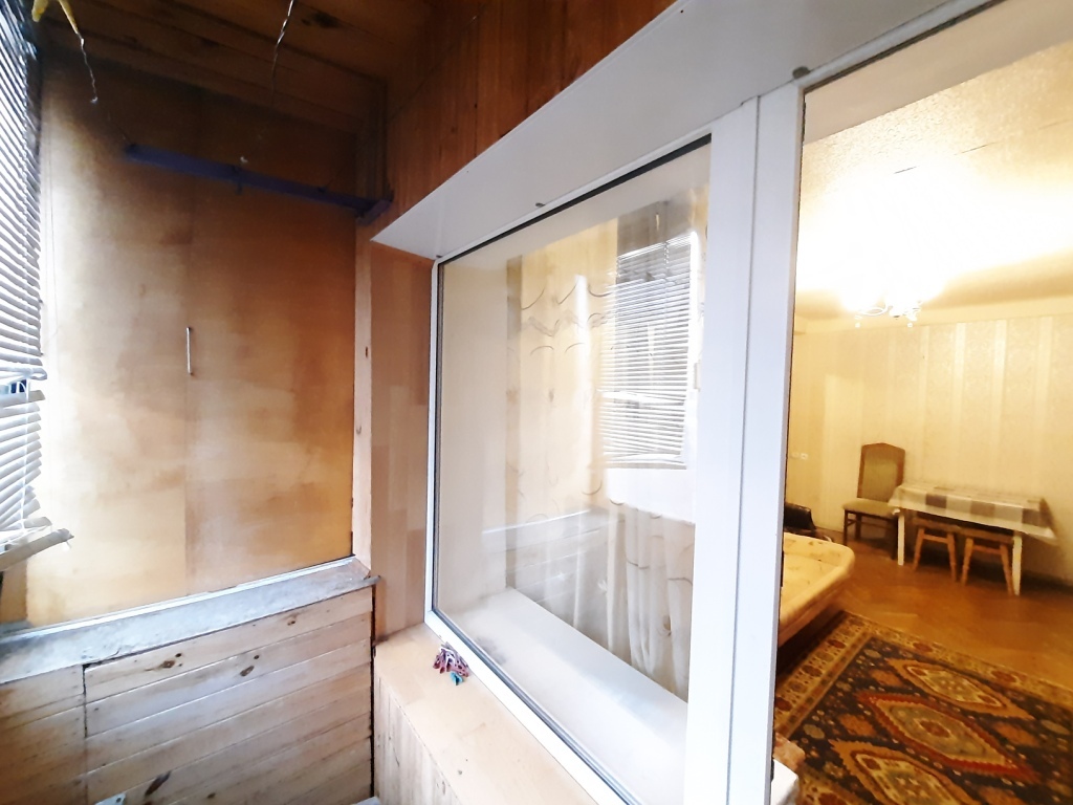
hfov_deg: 106.2
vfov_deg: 89.9
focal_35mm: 13
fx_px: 403
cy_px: 402
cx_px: 536
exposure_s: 1/14
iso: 1000
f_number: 2.2
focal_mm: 1.42
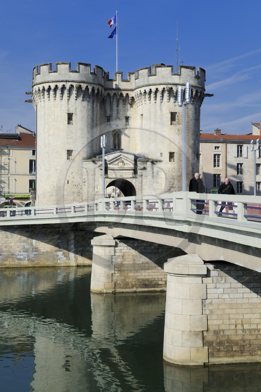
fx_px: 566
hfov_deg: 26.0
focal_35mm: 52
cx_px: 130
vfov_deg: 38.2
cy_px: 196
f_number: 16
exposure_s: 1/160
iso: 200
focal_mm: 52
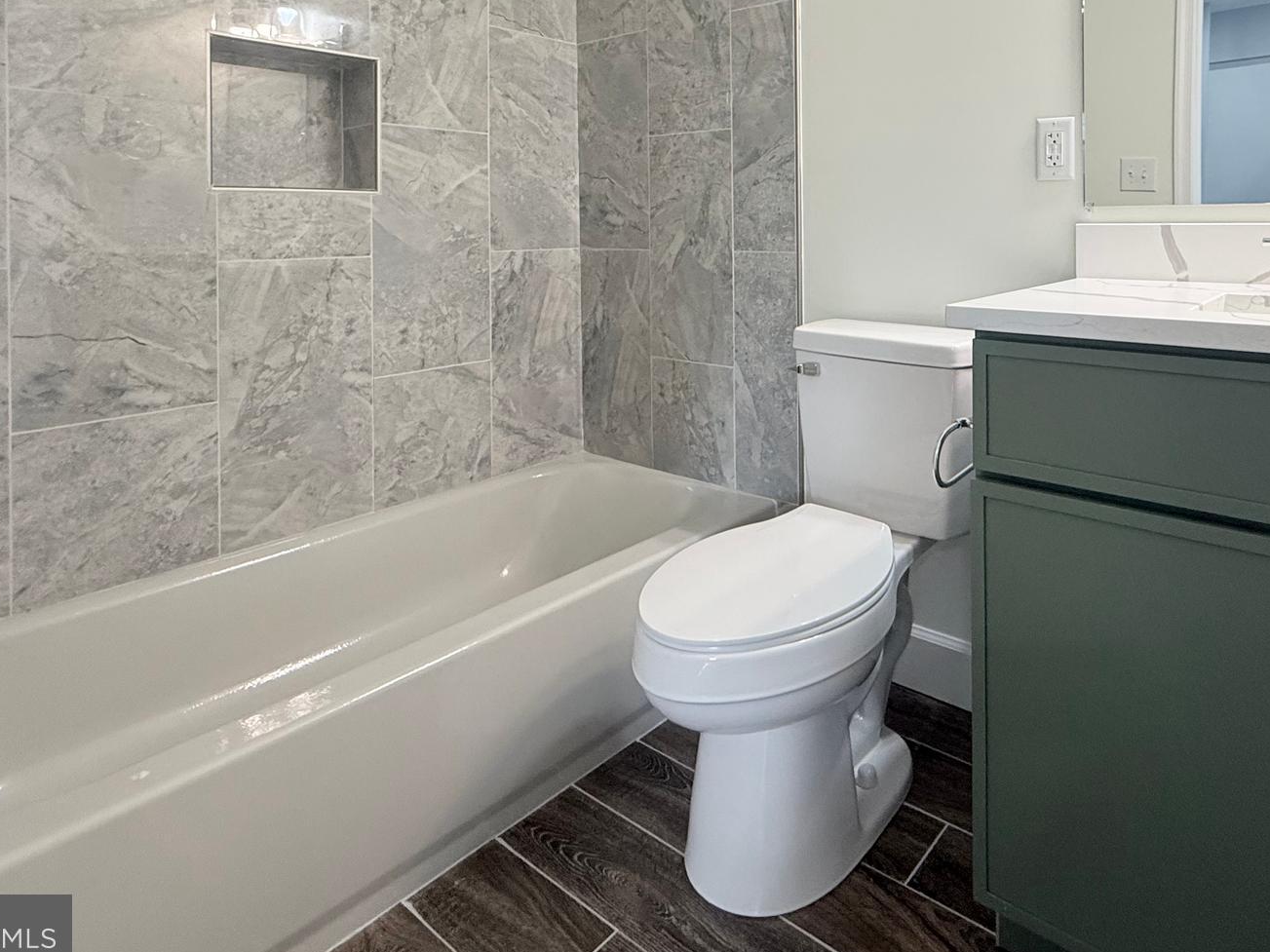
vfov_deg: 57.6
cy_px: 226
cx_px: 827
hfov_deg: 74.5
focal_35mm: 22
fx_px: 807
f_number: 2.2
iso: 200
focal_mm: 2.22
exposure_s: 1/120
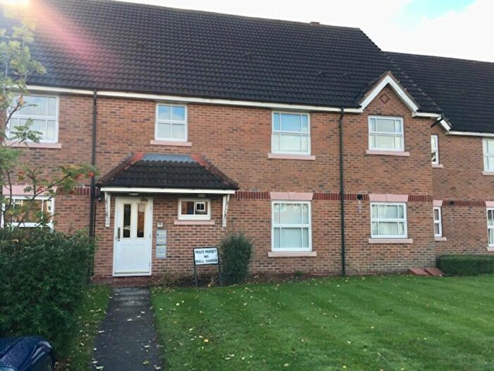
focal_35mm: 29
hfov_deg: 61.7
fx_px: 414
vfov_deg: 48.2
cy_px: 186
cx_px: 247
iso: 25
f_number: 2.2
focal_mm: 4.15
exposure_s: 1/340
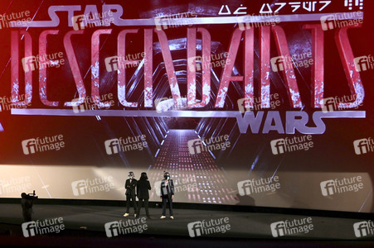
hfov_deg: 37.5
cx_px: 187
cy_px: 124
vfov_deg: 25.5
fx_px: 550
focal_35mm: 53
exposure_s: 1/60
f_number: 6.3
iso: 3200
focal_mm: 53
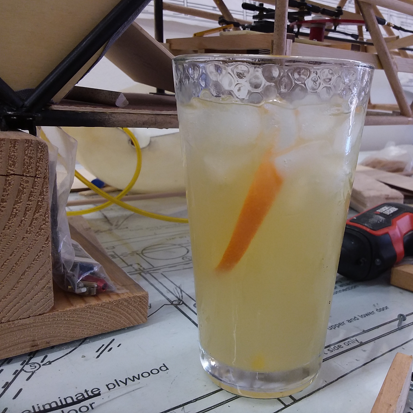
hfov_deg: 50.5
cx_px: 264
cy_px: 206
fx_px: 432
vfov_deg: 51.1
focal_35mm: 32
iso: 40
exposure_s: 1/60
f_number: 1.9
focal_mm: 2.91
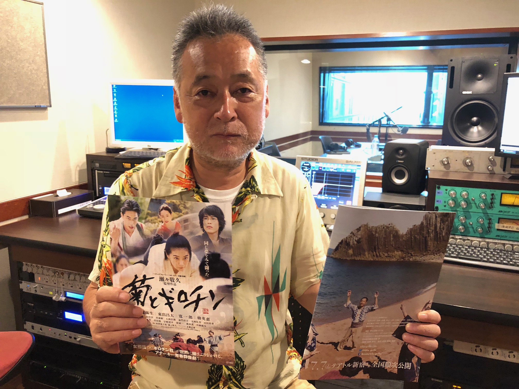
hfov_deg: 63.4
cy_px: 194
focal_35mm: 28
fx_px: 420
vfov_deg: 49.7
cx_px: 260
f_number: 1.8
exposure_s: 1/4
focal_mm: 4
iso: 100
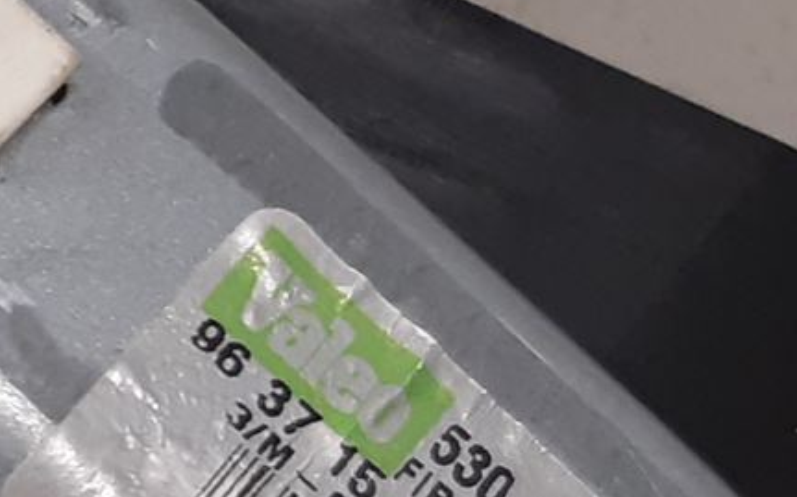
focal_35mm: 131
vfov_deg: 10.0
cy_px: 379
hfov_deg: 14.4
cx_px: -564
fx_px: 2844
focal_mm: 3.93
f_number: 1.7
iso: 100
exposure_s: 1/50
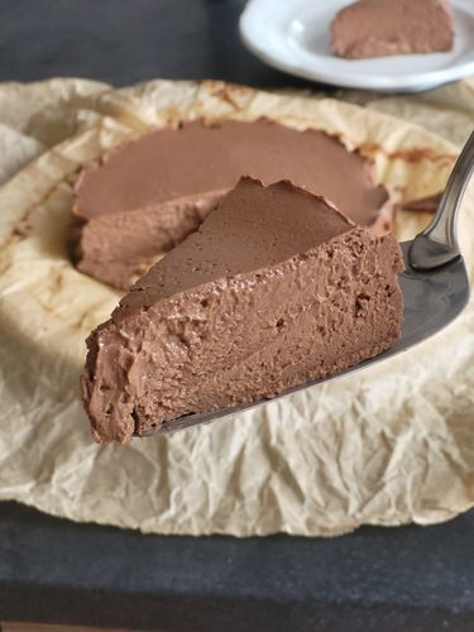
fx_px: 1388
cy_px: 316
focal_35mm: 76
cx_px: 237
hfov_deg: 19.4
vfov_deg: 25.7
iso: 80
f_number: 2.4
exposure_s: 1/50
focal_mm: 7.12
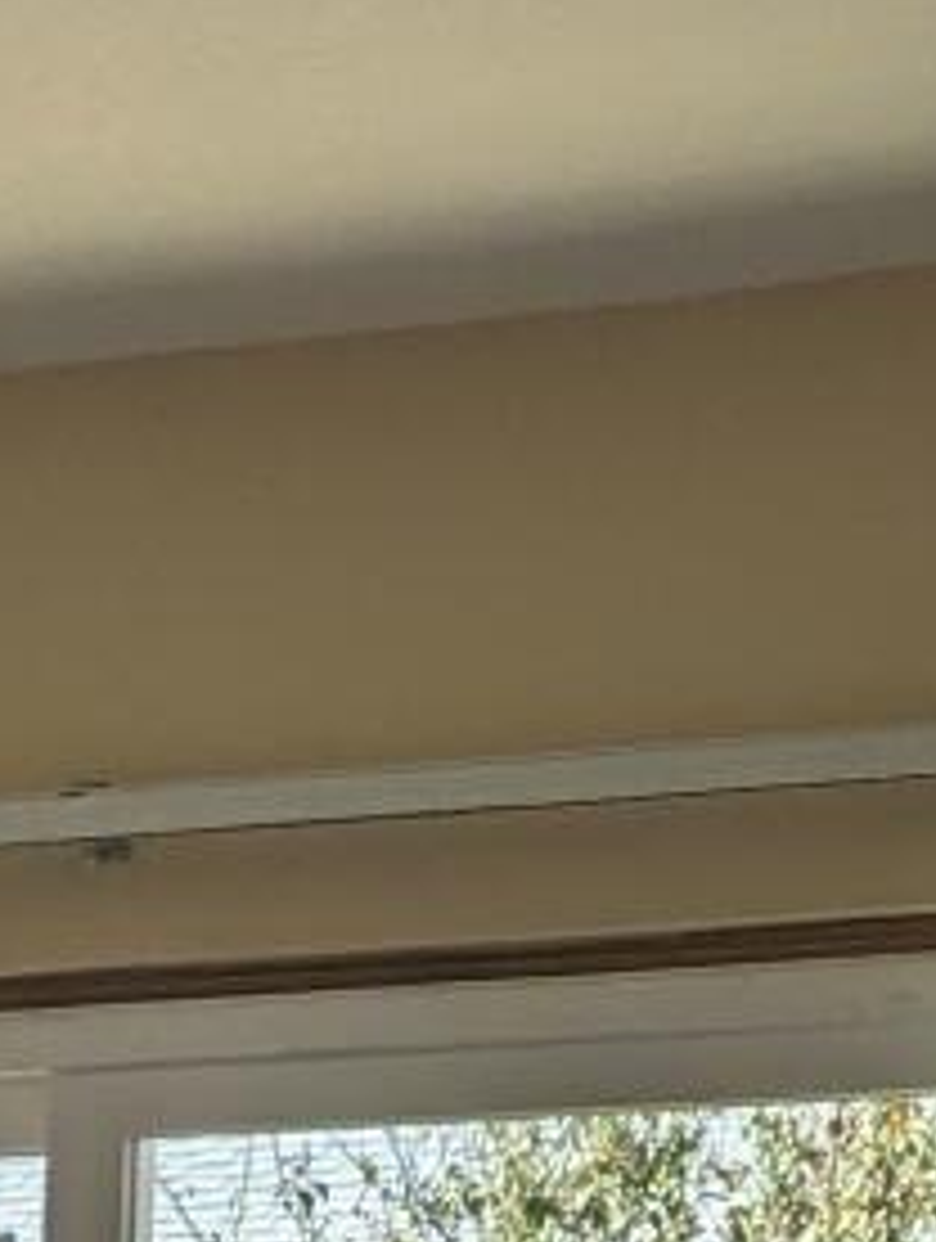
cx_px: -767
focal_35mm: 174
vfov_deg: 9.4
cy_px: 3456
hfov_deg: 8.2
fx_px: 6254
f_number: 1.85
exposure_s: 1/474
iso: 41
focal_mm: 6.81
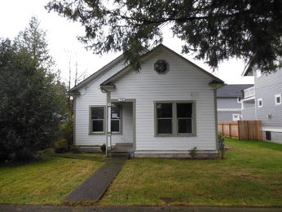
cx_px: 141
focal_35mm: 25
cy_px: 106
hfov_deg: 69.4
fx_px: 204
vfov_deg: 54.9
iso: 125
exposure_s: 1/100
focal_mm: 4.5
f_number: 3.2
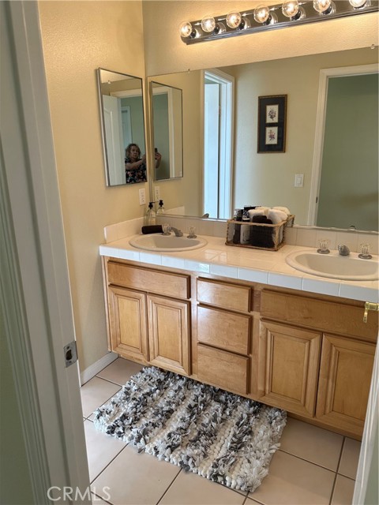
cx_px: 190
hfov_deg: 56.8
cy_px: 252
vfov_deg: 71.6
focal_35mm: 24
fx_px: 350
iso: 80
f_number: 1.78
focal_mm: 6.86
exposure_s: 1/120
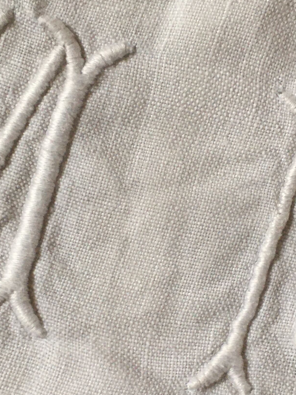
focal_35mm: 72
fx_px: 821
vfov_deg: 27.0
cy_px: 243
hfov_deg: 20.4
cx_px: 139
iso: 125
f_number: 2.2
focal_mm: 4.15
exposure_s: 1/33
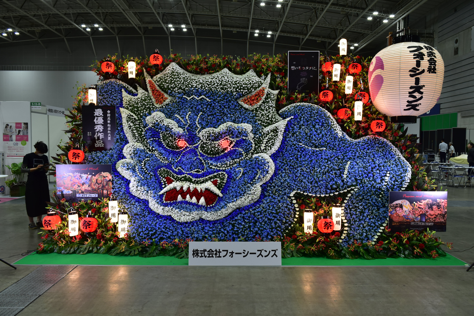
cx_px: 237
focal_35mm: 27
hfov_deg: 67.4
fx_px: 355
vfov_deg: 47.9
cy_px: 158
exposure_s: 1/30
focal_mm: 18
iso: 400
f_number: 7.1
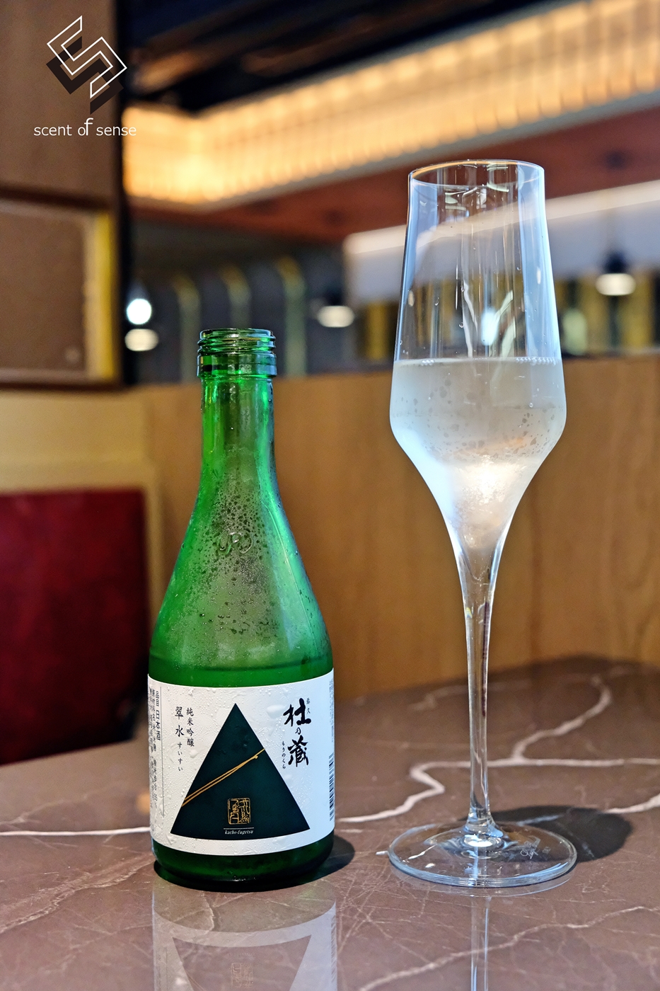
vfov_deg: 43.6
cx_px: 330
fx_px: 1238
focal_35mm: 45
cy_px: 496
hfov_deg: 29.9
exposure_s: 1/60
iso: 3200
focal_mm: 30.2
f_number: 4
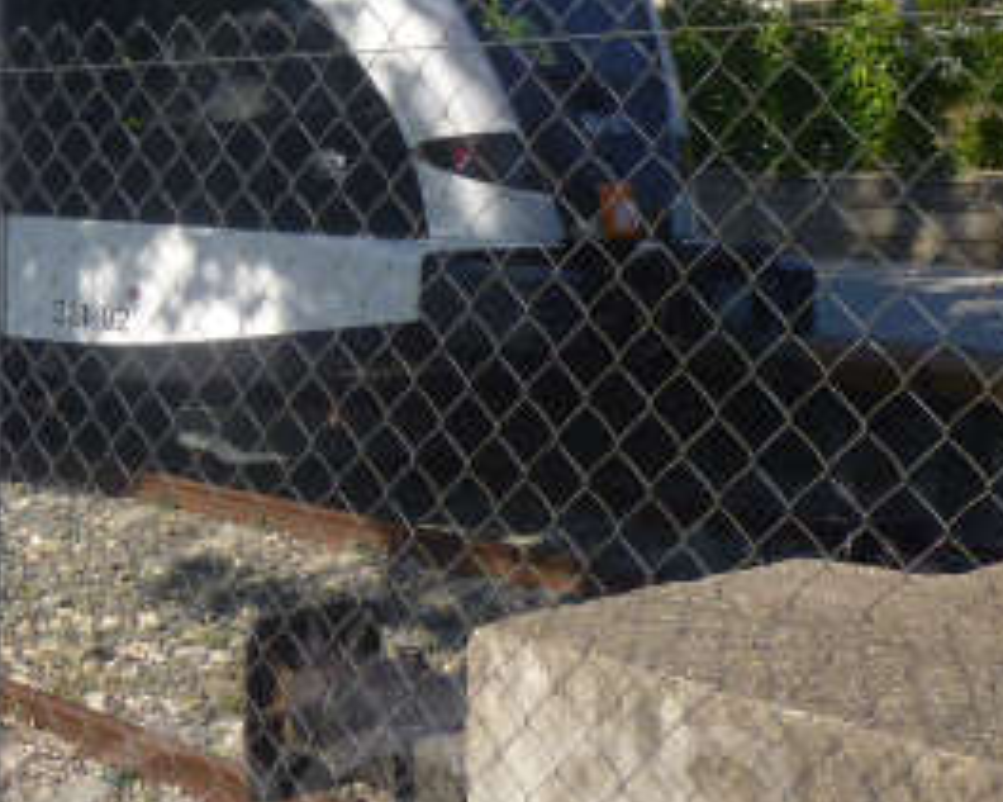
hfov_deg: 24.6
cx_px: -160
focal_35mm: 71
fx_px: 2107
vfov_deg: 20.9
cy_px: 27
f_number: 3.1
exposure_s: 1/800
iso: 100
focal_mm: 4.5
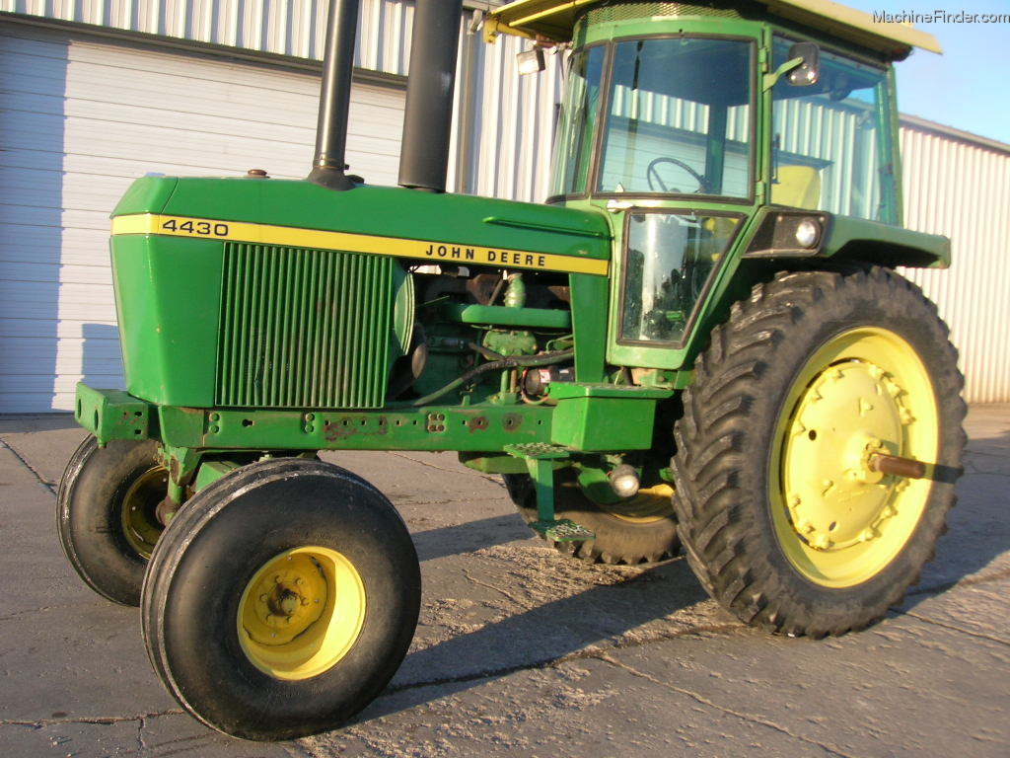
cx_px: 505
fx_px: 992
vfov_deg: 41.8
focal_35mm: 34
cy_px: 379
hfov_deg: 54.0
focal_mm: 5.7
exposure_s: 1/112
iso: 50
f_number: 4.9
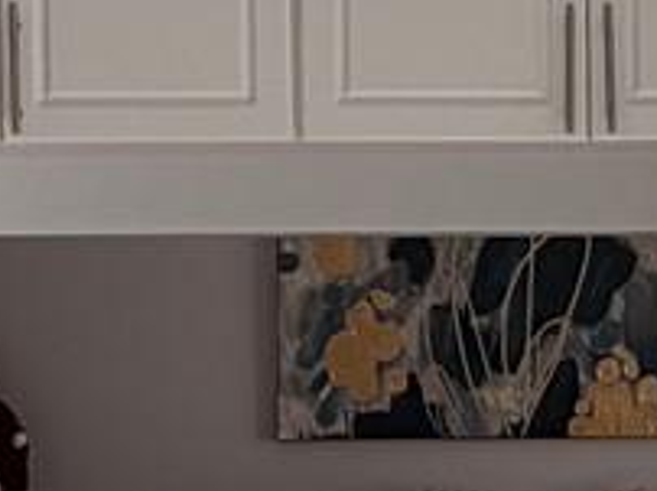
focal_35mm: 111
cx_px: 598
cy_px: 309
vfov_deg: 13.3
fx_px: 2104
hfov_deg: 17.5
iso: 50
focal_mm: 2.22
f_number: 2.2
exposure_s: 1/502
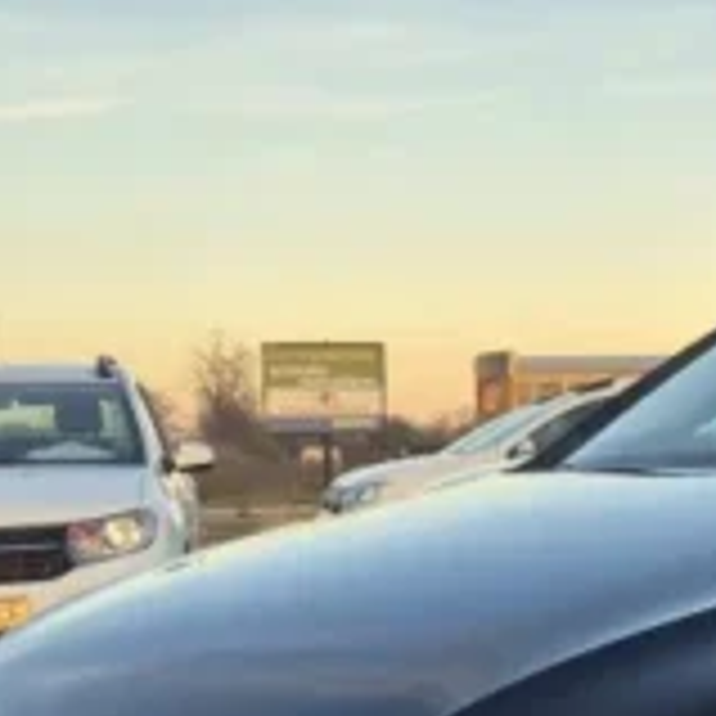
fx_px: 2293
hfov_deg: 17.2
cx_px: 784
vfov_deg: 17.2
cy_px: 788
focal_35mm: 98
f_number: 1.8
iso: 25
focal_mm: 5.4
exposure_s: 1/298
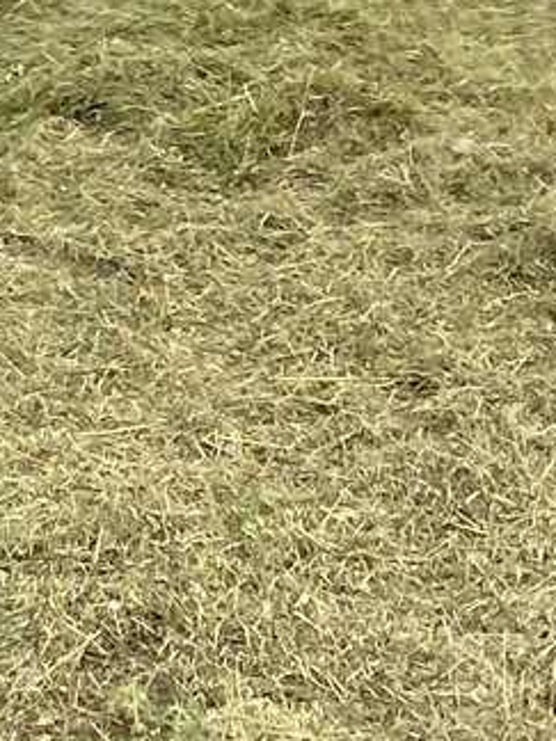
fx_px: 3962
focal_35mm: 185
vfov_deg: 10.3
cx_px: 57
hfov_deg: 8.0
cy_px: -412
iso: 32
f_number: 1.8
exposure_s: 1/752
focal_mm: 4.25
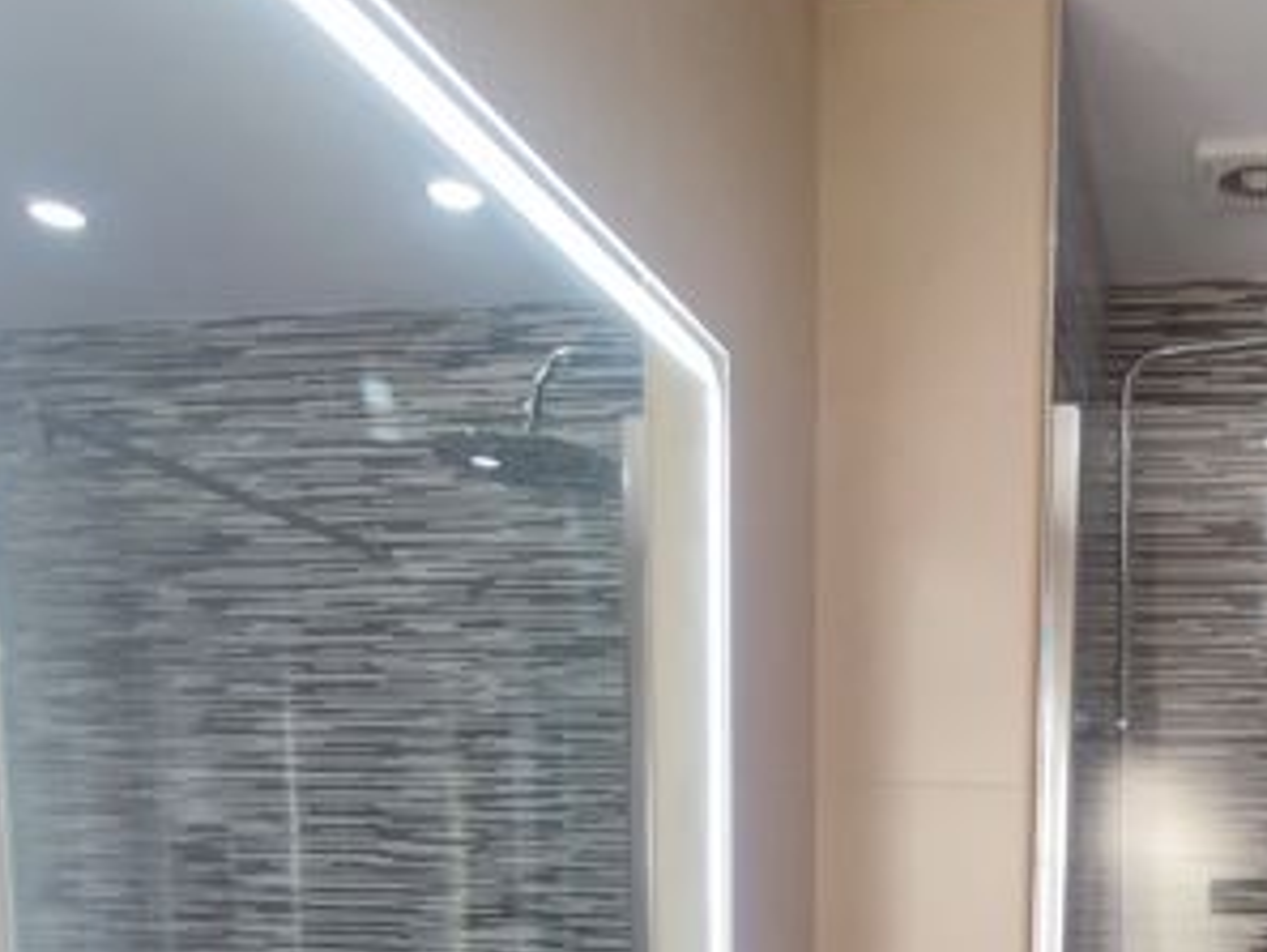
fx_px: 1391
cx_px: 1043
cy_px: 1074
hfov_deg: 46.0
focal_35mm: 38
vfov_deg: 32.6
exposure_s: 1/100
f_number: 2.2
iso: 139
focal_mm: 1.65
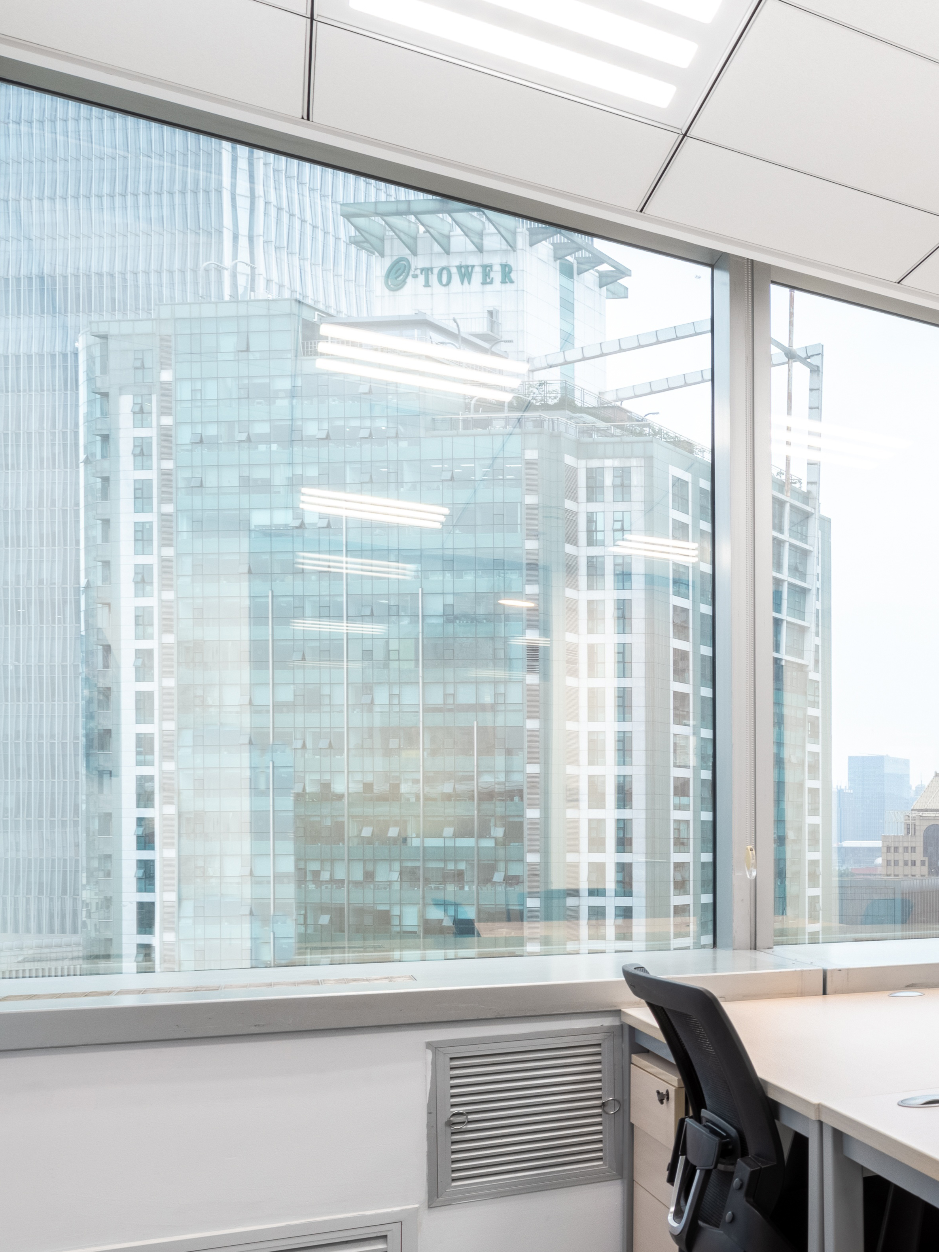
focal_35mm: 35
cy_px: 860
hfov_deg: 28.3
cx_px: 1378
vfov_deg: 51.4
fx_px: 1266
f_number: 11
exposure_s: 1/25
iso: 200
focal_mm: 14
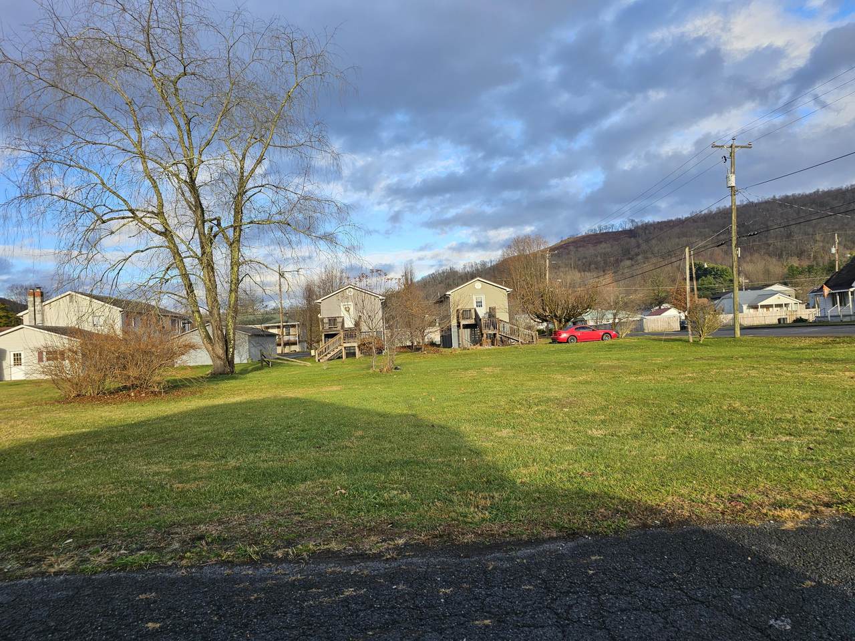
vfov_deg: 58.9
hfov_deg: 73.9
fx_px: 568
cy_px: 320
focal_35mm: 23
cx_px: 428
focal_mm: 6.3
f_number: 1.7
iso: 10
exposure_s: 1/321
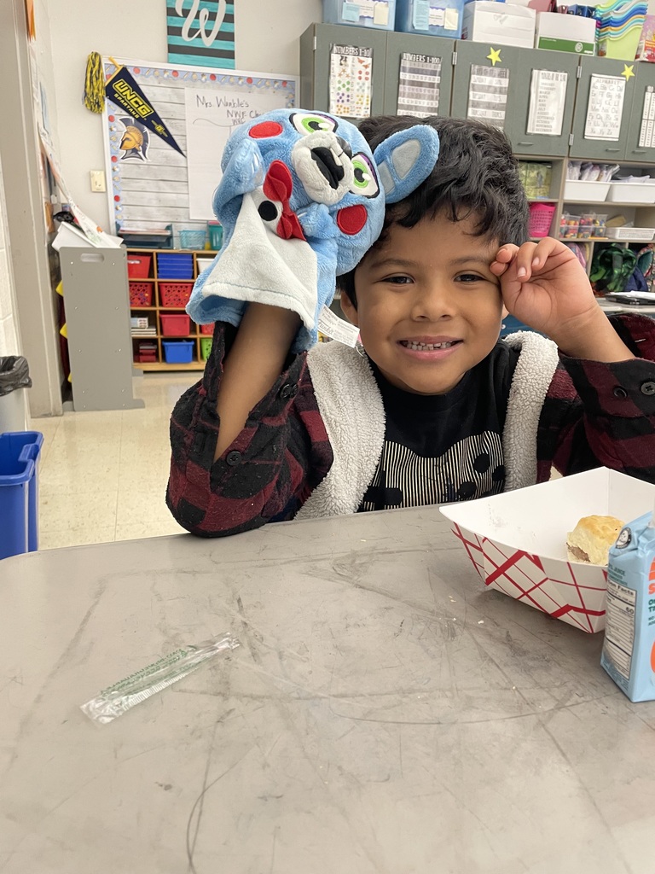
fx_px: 656
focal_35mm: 26
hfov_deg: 53.1
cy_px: 437
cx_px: 328
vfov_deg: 67.3
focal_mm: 4.2
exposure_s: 1/60
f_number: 1.6
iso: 200
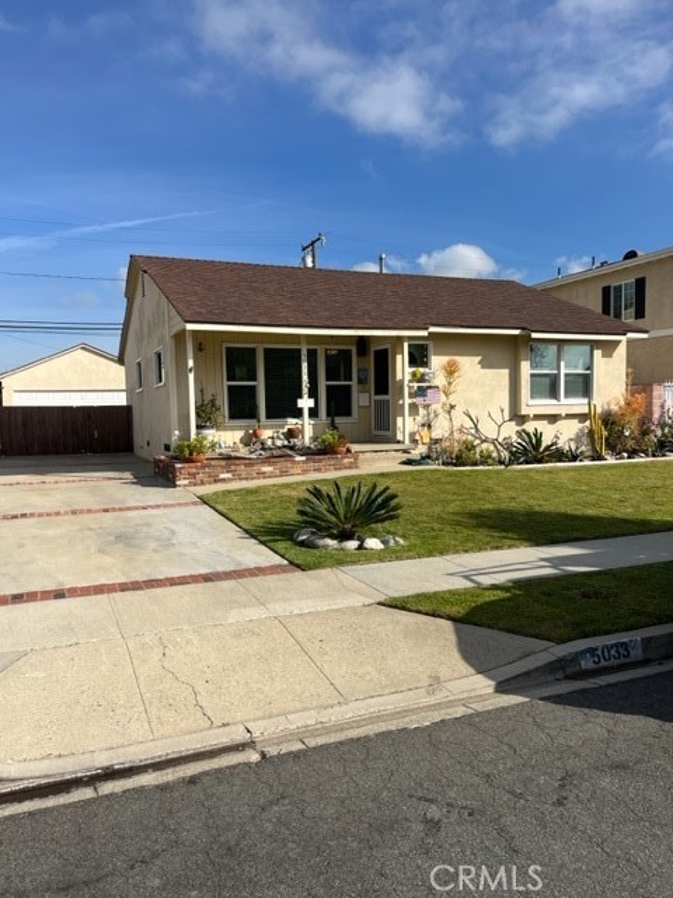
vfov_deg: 67.3
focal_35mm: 26
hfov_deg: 53.1
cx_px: 336
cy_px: 449
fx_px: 674
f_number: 1.6
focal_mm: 5.1
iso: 50
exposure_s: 1/4651
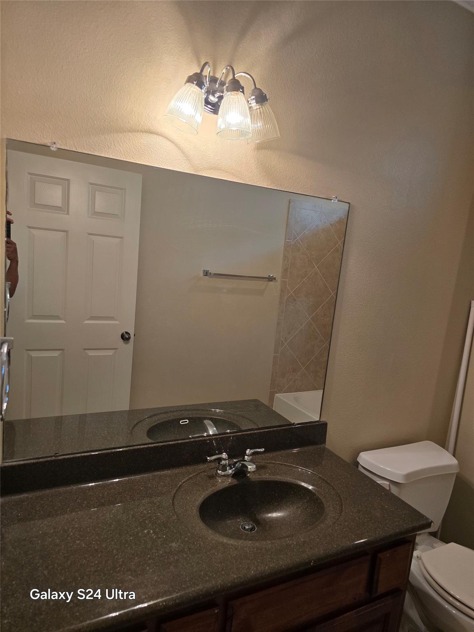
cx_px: 237
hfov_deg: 58.9
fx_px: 420
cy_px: 316
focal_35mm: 23
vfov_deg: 73.9
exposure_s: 1/120
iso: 250
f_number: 1.7
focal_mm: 6.3
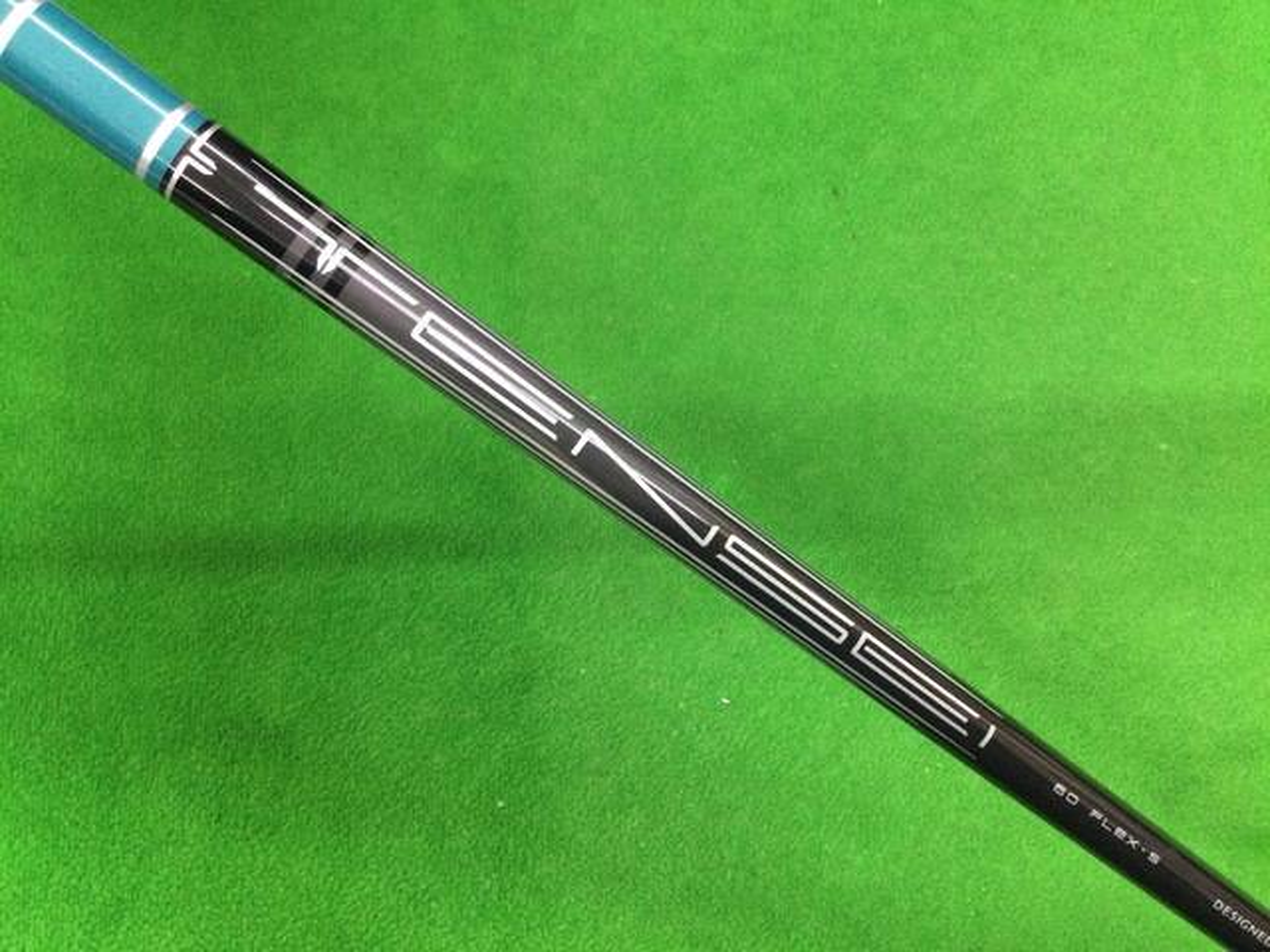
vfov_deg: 45.4
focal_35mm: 31
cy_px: 476
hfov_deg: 58.4
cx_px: 635
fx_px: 1137
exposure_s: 1/24
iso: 200
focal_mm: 3.3
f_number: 2.4
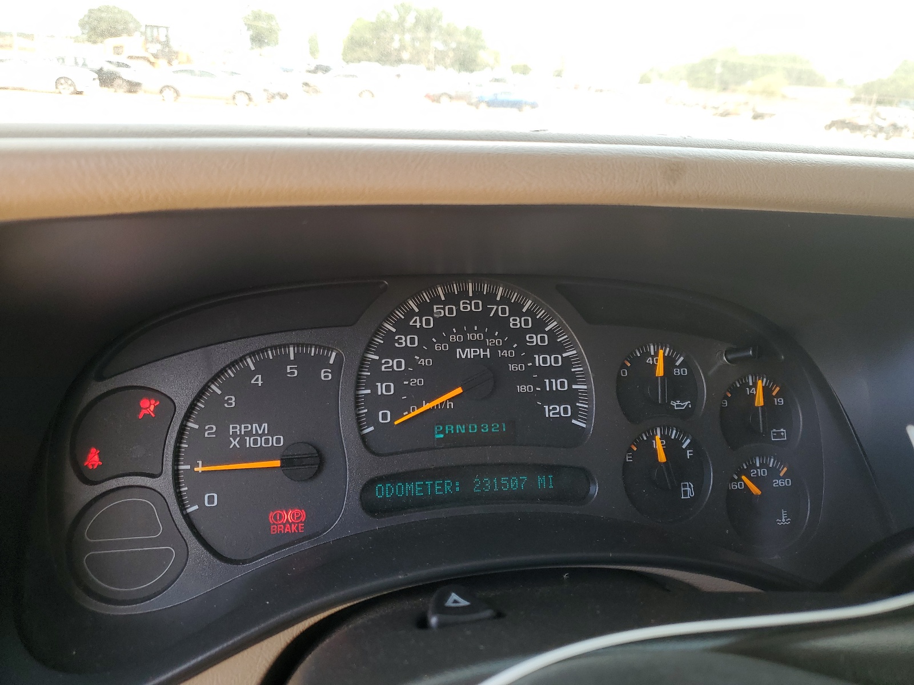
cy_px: 342
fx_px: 687
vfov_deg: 53.1
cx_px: 457
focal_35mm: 26
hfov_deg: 67.3
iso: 50
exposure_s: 1/132
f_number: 1.5
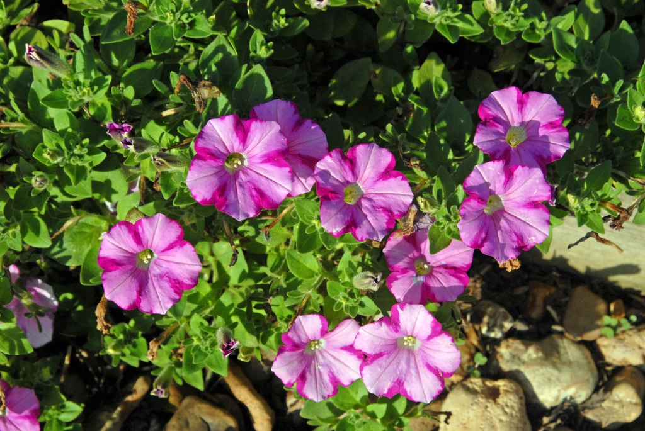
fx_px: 2098
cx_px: 322
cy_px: 216
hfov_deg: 17.5
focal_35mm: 117
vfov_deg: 11.7
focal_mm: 78
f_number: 10
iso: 400
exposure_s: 1/400
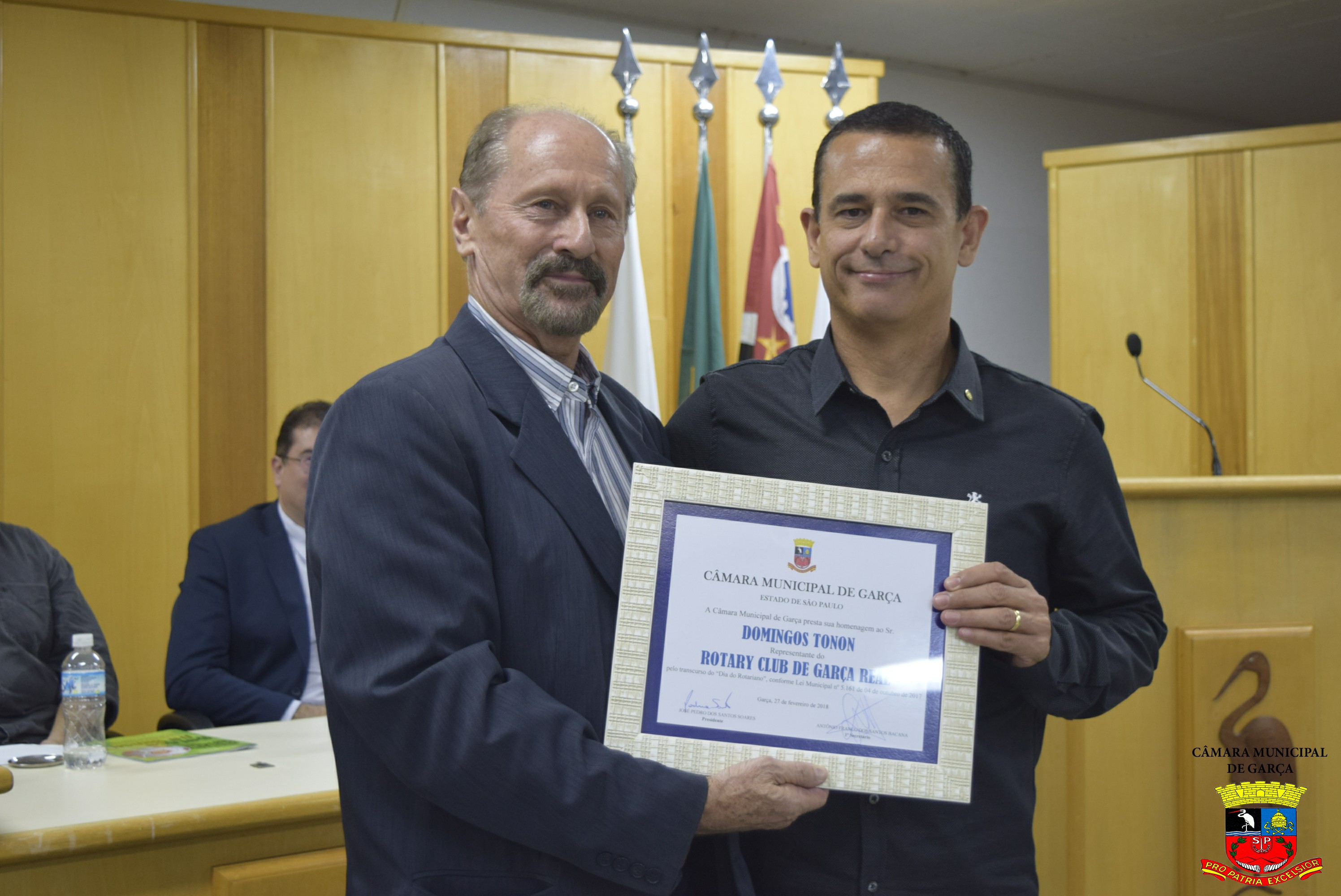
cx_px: 670
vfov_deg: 26.5
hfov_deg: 38.9
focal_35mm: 51
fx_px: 1901
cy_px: 448
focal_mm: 34
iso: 640
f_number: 4.5
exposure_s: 1/60
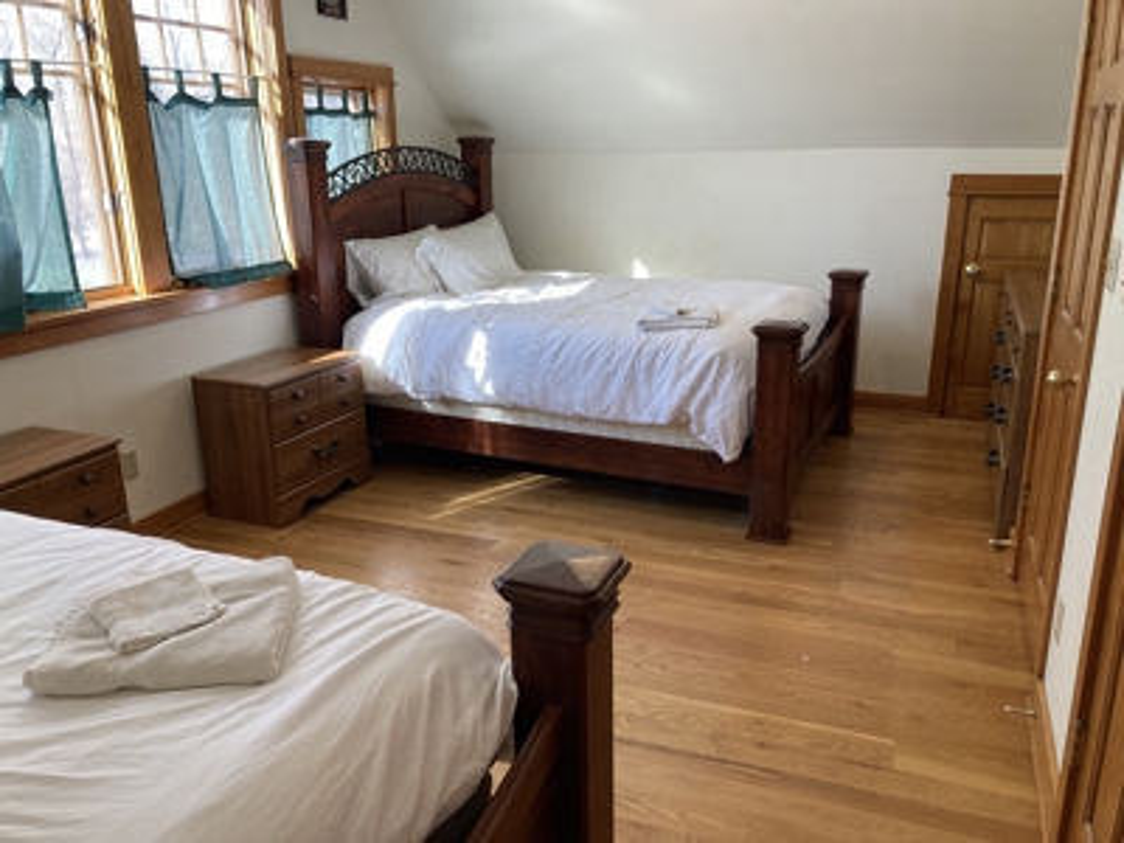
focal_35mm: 28
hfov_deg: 63.4
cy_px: 422
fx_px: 909
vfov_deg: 49.7
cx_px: 562
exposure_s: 1/60
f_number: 1.8
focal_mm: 3.99
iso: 50
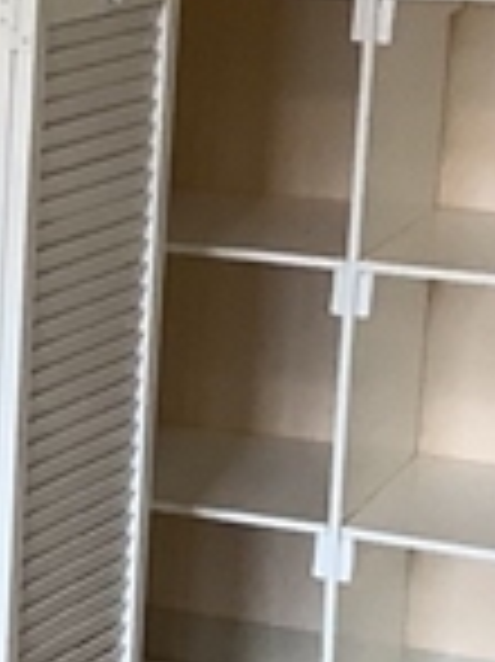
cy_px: 270
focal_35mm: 162
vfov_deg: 12.2
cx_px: -616
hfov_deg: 8.5
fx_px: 3093
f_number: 2.4
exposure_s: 1/60
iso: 100
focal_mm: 3.3
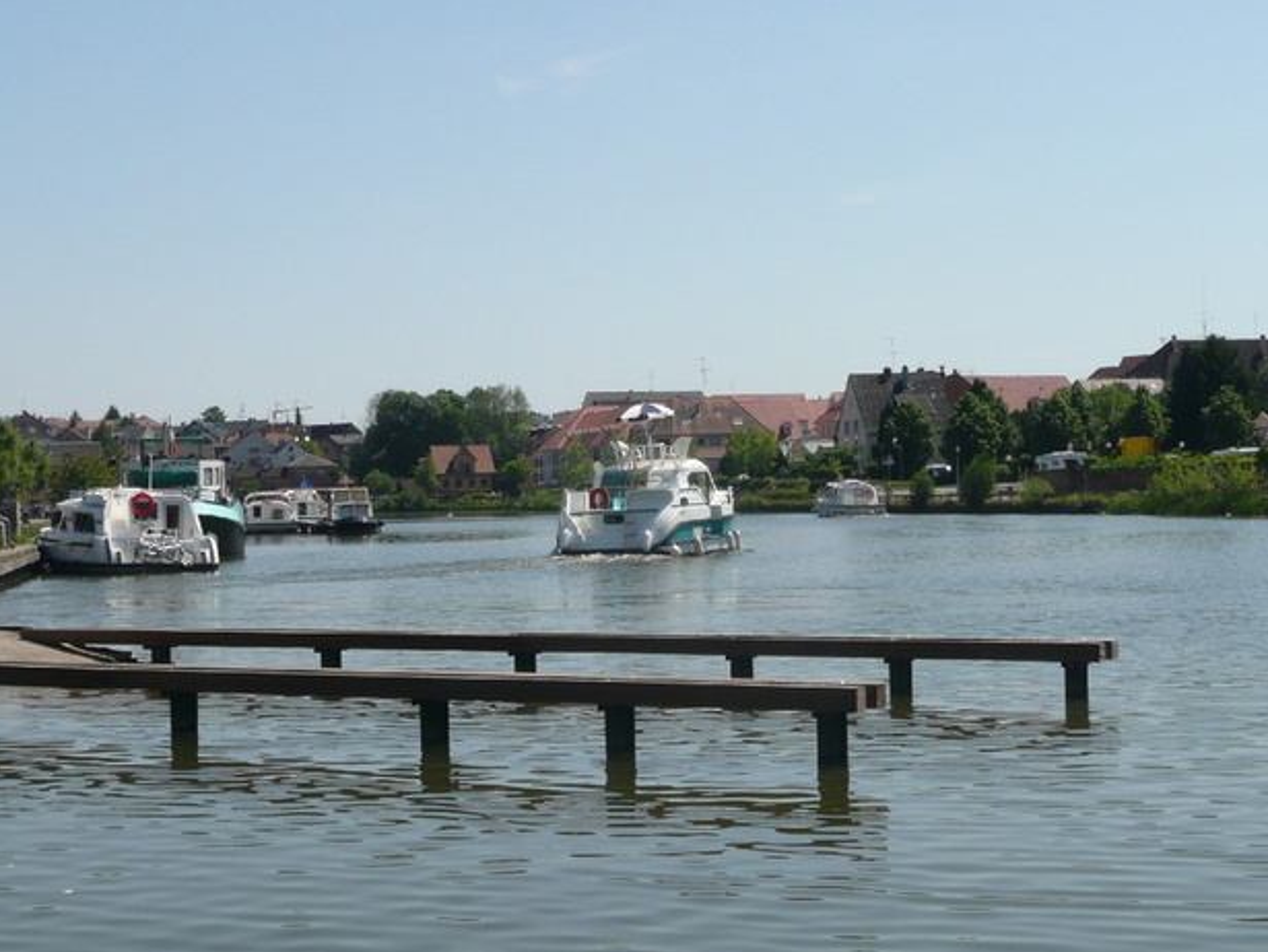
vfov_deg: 22.6
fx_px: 2382
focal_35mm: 65
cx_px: 609
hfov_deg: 29.8
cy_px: 480
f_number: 10
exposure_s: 1/200
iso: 100
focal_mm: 8.2
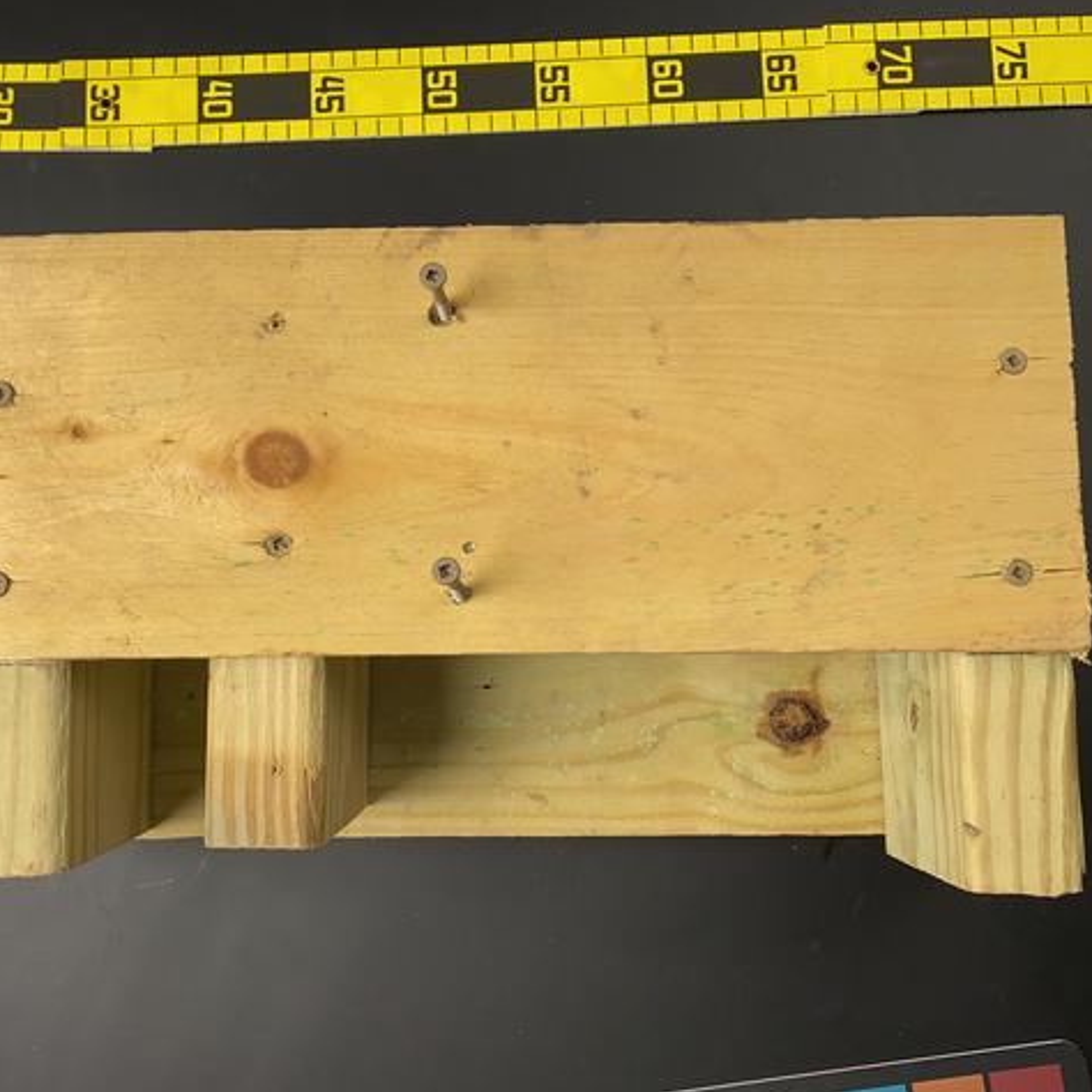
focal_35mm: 31
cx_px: 511
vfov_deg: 52.5
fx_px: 1106
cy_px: 541
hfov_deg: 52.5
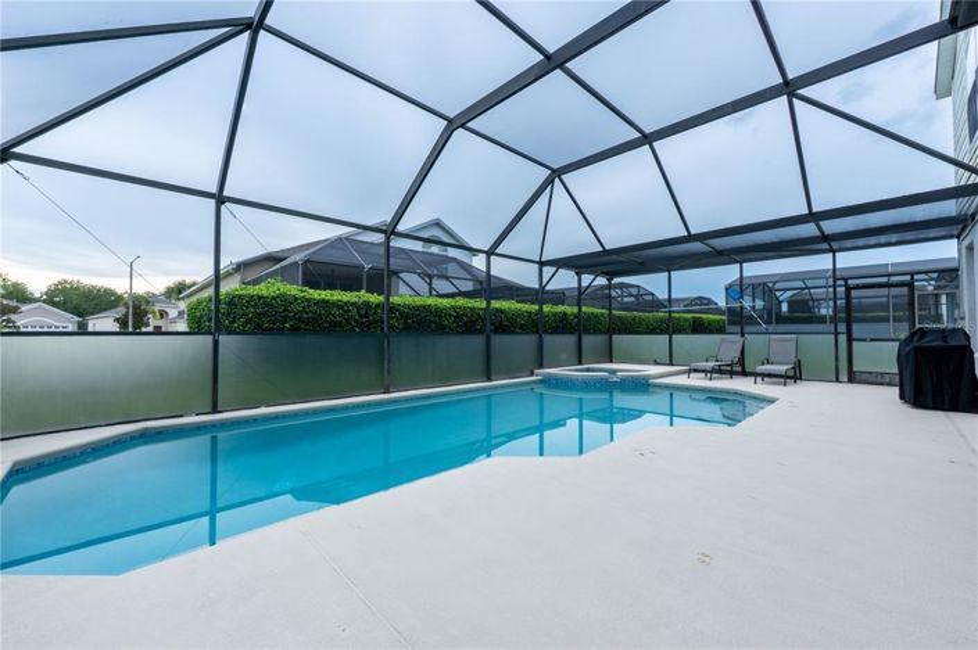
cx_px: 489
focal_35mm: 14
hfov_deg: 104.3
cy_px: 325
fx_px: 380
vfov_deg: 81.1
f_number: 8
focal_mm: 14
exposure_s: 1/2000
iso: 800
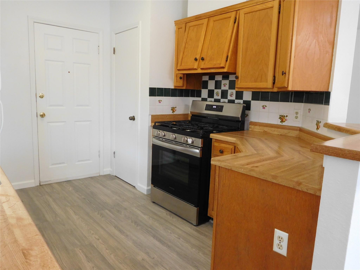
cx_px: 180
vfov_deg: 54.9
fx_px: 260
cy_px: 135
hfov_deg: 69.4
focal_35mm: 25
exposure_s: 1/30
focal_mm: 4.5
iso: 360
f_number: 3.4
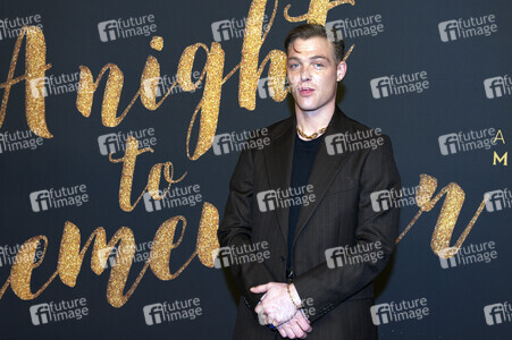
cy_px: 170
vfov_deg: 30.5
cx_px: 256
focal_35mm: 44
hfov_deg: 44.5
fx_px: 625
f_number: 6.3
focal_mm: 44
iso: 800
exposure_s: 1/250
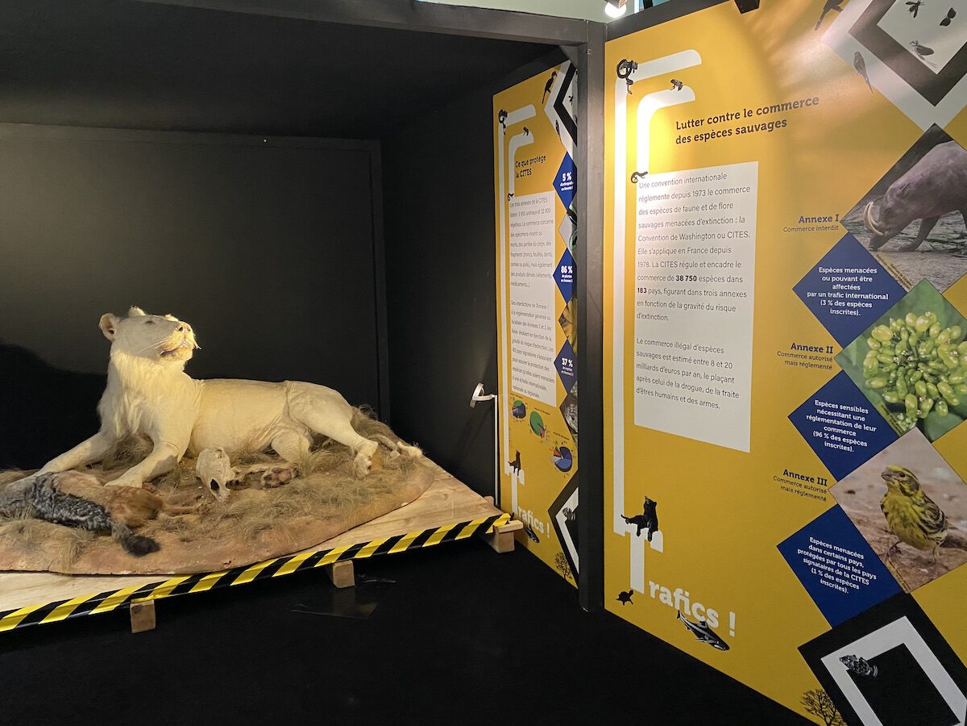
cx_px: 484
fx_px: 726
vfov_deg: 53.1
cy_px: 363
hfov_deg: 67.3
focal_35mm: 26
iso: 500
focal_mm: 4.25
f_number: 1.8
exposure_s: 1/33
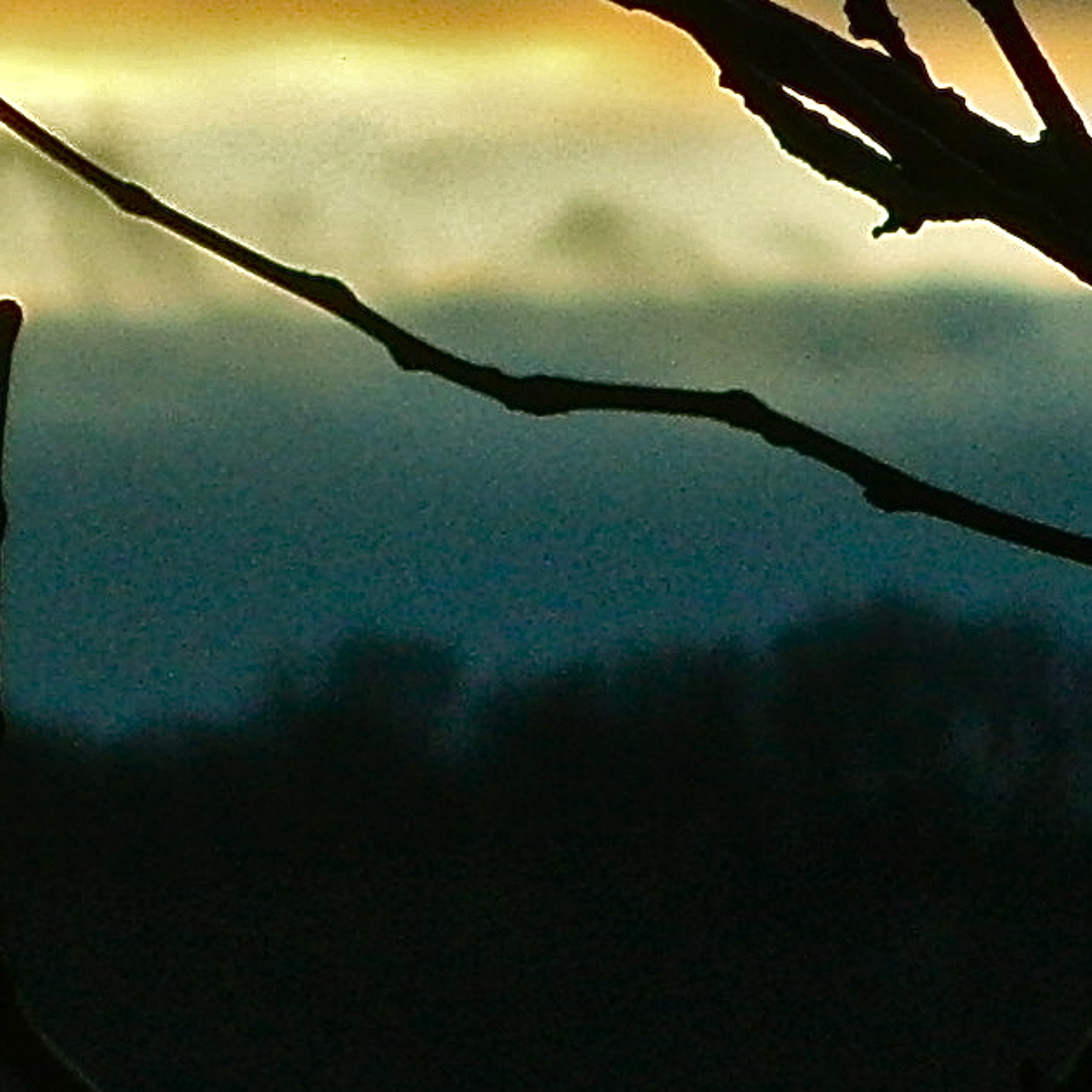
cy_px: 333
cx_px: -85
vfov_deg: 1.9
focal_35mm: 899
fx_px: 32086
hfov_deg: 1.9
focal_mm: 32.1
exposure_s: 1/320
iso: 100
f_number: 4.5
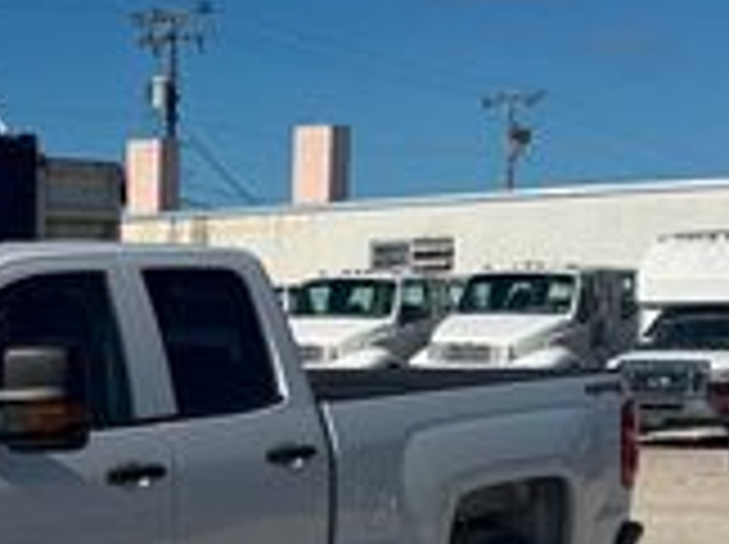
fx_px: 1998
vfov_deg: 15.1
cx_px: -27
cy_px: 629
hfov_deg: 20.0
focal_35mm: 95
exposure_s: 1/11905
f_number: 1.78
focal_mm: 6.76
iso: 80
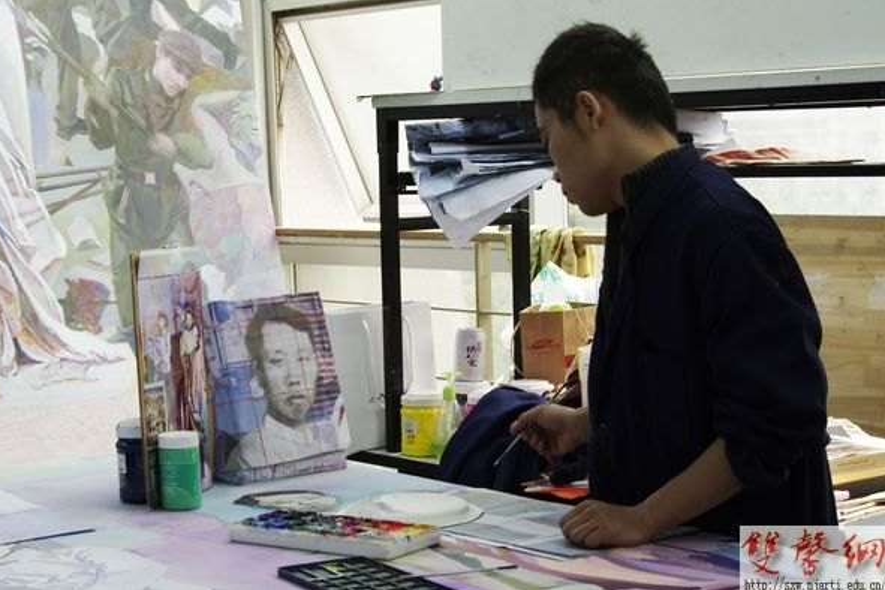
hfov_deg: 26.7
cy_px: 295
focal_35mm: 76
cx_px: 437
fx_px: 1868
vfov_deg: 17.9
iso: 400
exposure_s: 1/50
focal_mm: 50
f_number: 8
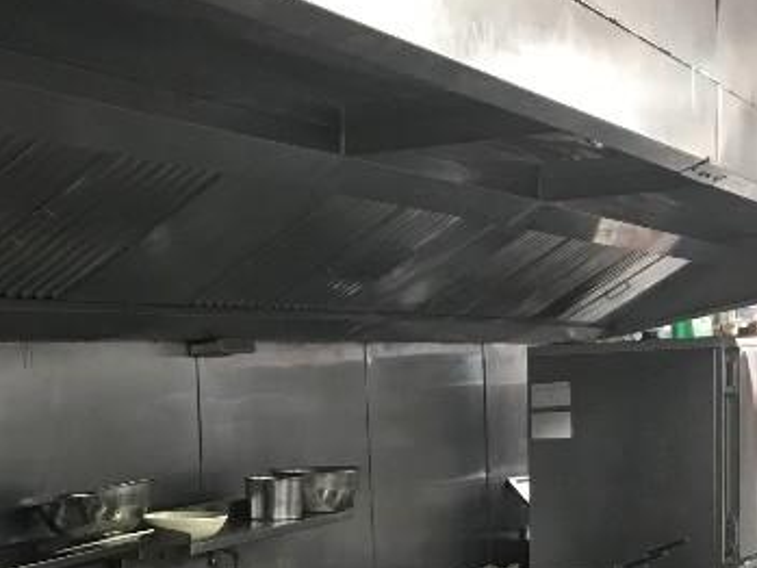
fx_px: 1859
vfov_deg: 17.0
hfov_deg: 22.0
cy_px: 577
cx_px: -37
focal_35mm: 85
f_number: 2.2
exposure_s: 1/17
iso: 80
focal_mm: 4.15
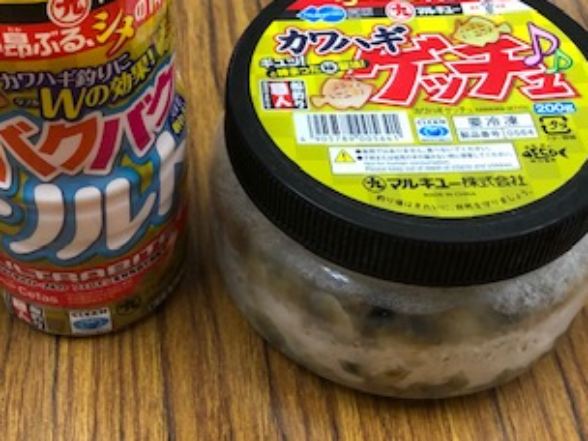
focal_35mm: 59
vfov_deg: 24.4
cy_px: 91
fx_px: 1002
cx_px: 103
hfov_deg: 31.7
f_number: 1.8
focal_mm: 3.99
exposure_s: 1/30
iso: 40
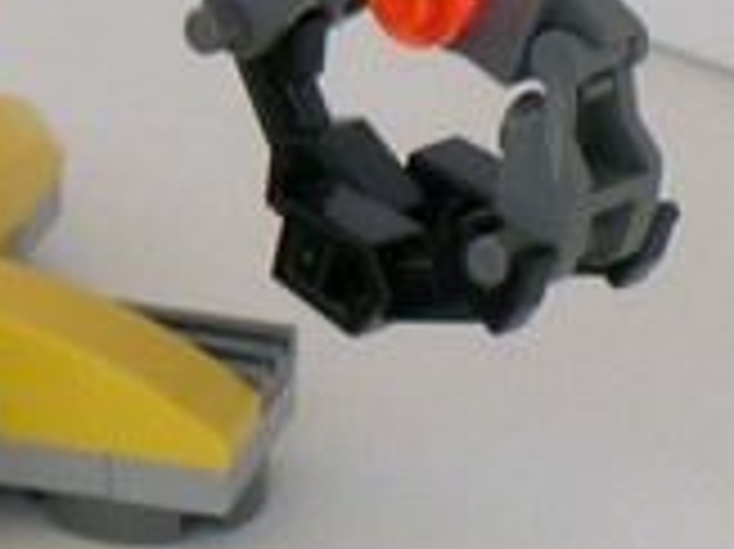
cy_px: -178
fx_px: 12925
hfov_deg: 3.2
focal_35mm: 610
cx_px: -1065
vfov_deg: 2.4
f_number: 5.8
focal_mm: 24
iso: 50
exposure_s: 1/65.9
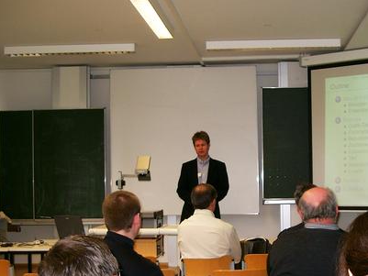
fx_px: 627
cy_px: 175
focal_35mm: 59
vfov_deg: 24.7
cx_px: 277
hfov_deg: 32.1
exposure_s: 1/60
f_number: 2.6
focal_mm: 7.6
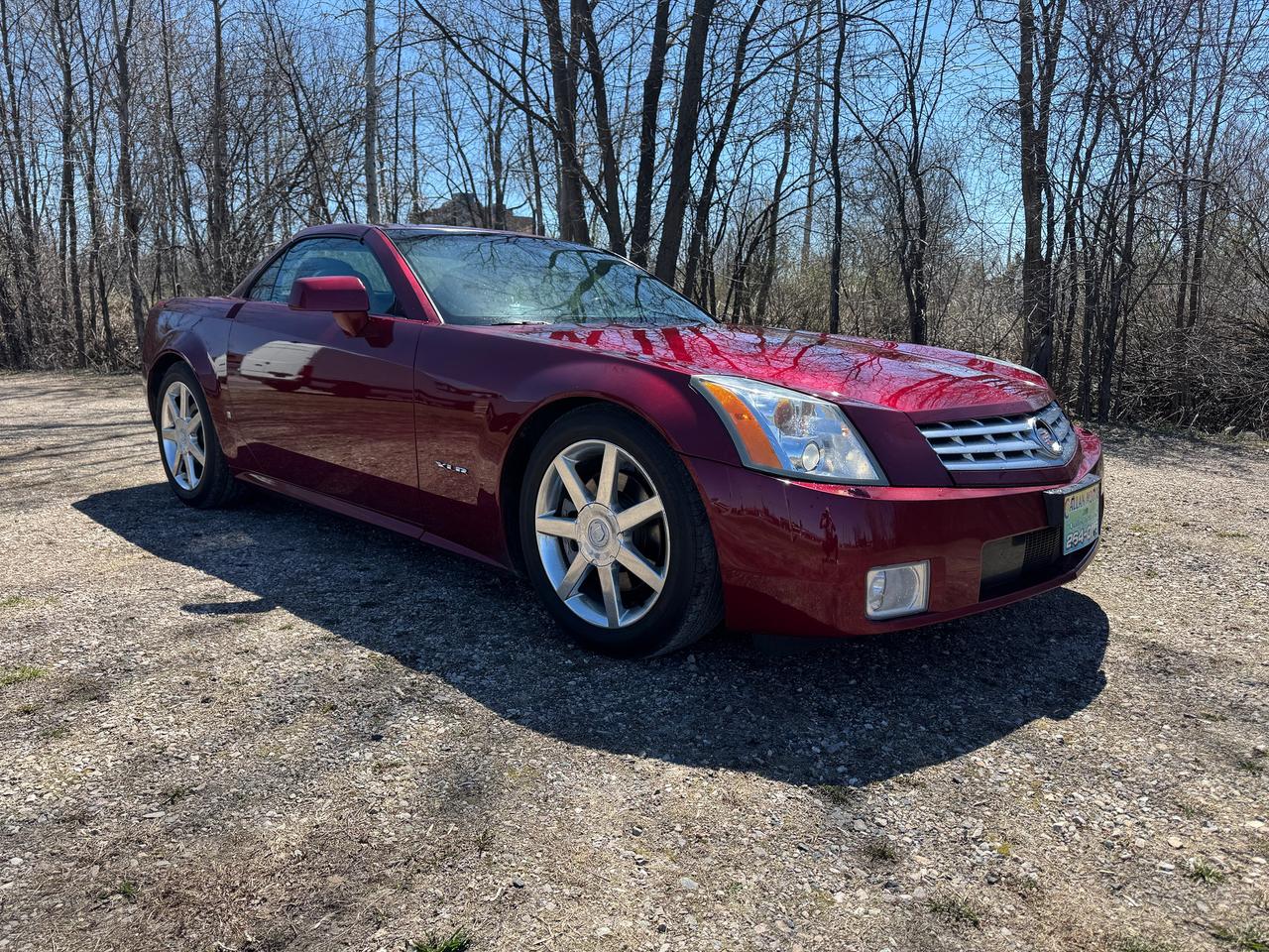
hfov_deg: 71.6
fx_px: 880
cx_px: 634
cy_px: 476
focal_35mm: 24
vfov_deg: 56.8
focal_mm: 6.76
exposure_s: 1/2041
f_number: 1.78
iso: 80
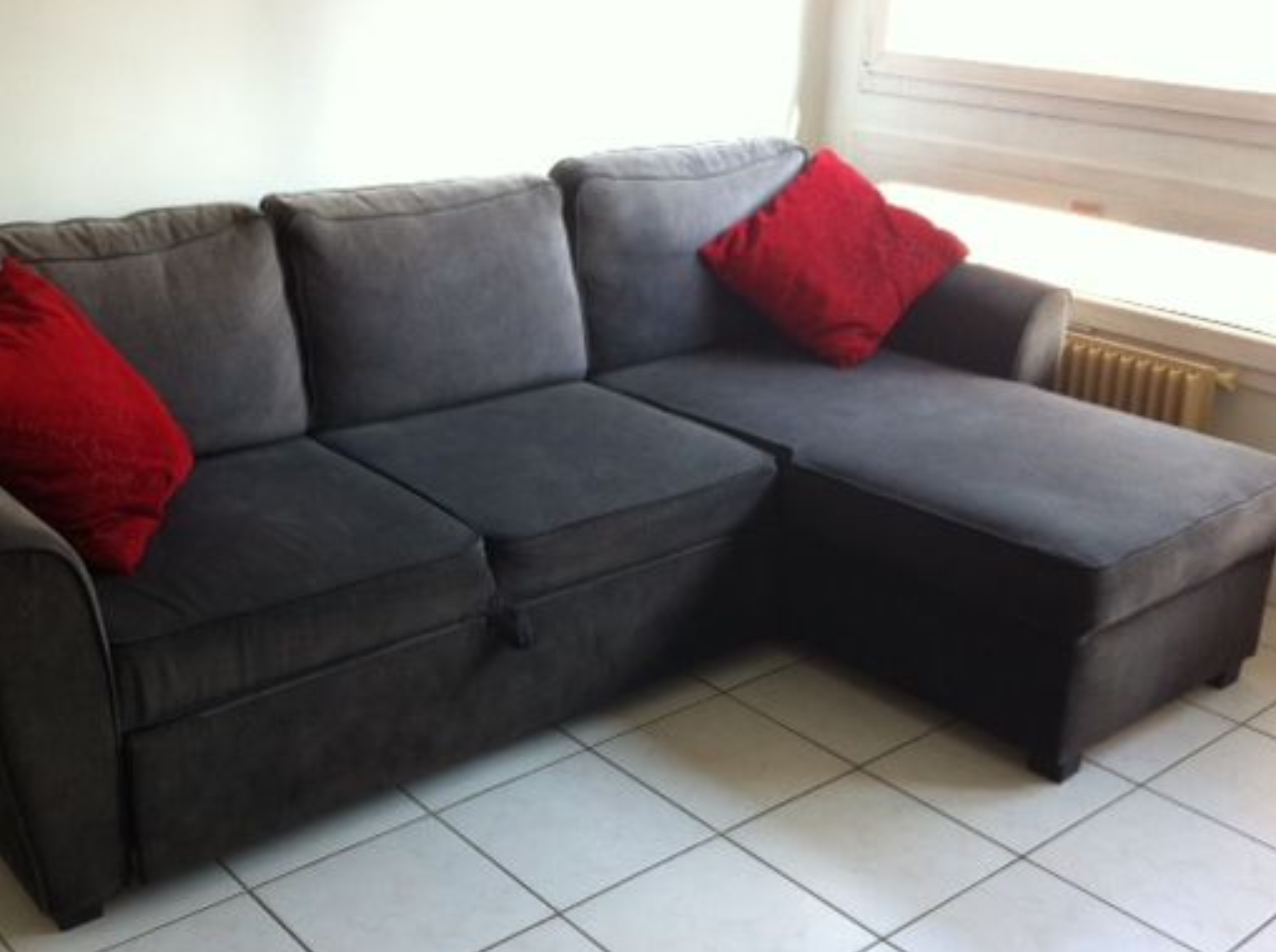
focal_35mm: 44
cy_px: 494
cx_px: 557
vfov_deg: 32.8
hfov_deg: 42.9
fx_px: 1619
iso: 80
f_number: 2.8
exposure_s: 1/30
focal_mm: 3.85
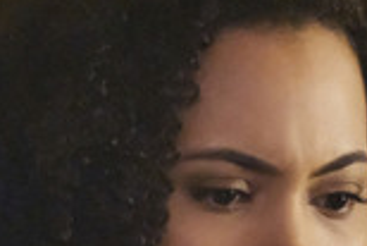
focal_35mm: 718
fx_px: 7326
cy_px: 494
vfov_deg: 1.9
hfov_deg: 2.9
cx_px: 367
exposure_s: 1/60
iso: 6400
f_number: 2.8
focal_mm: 94.5
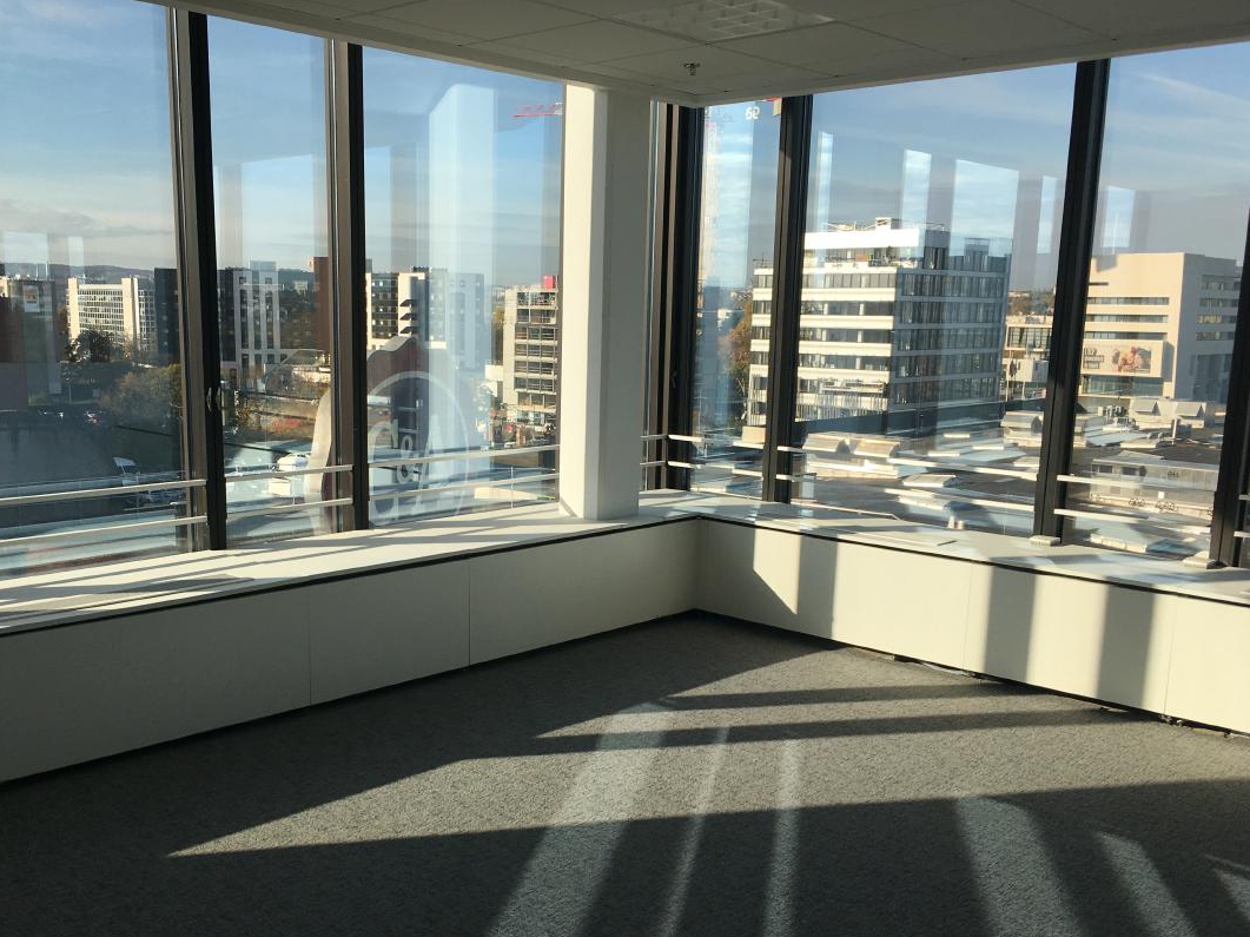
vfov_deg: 40.5
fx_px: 1263
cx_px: 536
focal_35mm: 35
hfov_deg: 52.5
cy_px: 548
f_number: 2.2
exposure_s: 1/974
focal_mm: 4.15
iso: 25
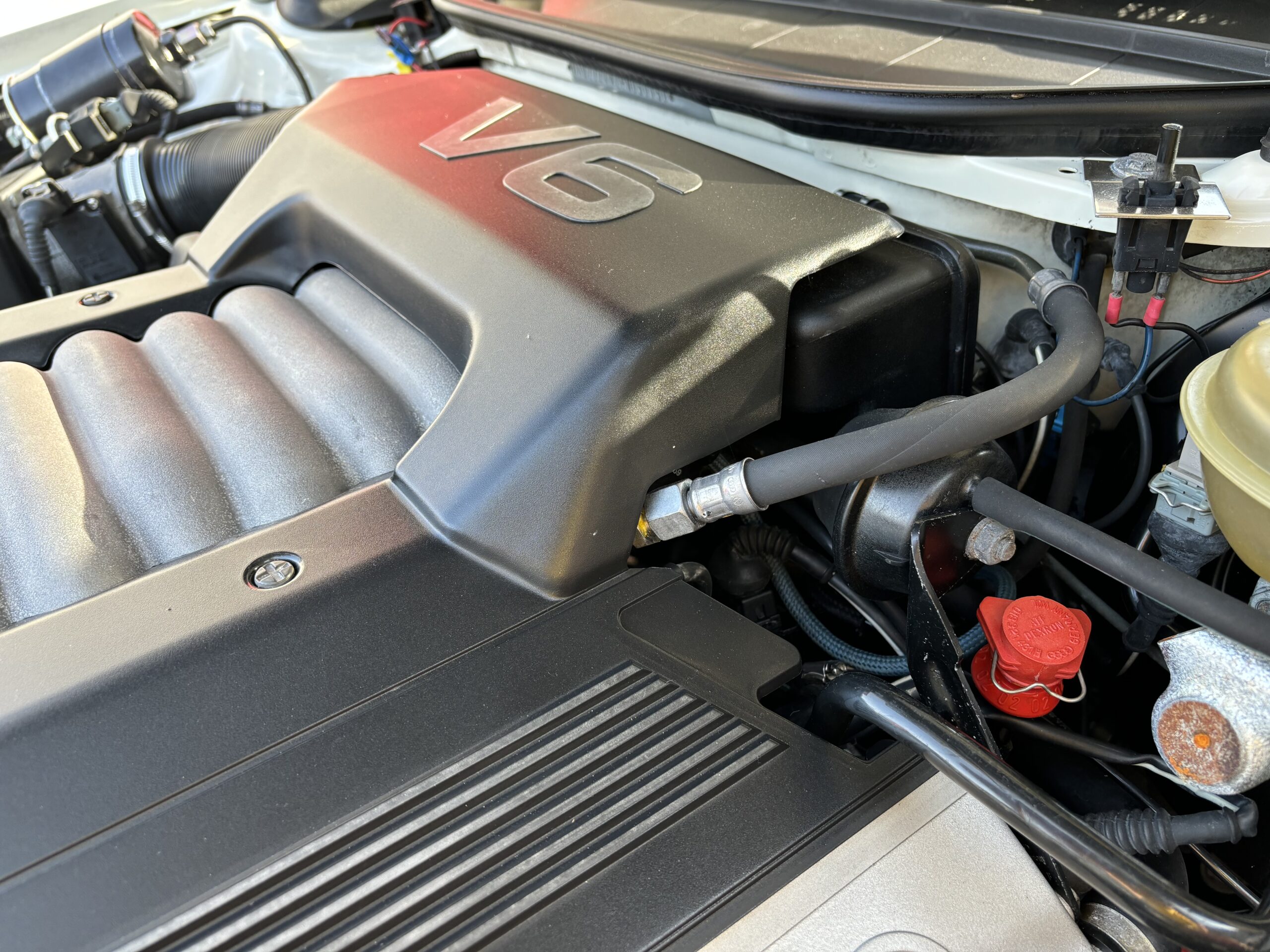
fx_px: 954
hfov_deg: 67.3
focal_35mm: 26
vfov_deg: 53.1
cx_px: 635
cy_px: 476
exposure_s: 1/121
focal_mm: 5.96
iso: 80
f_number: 1.6
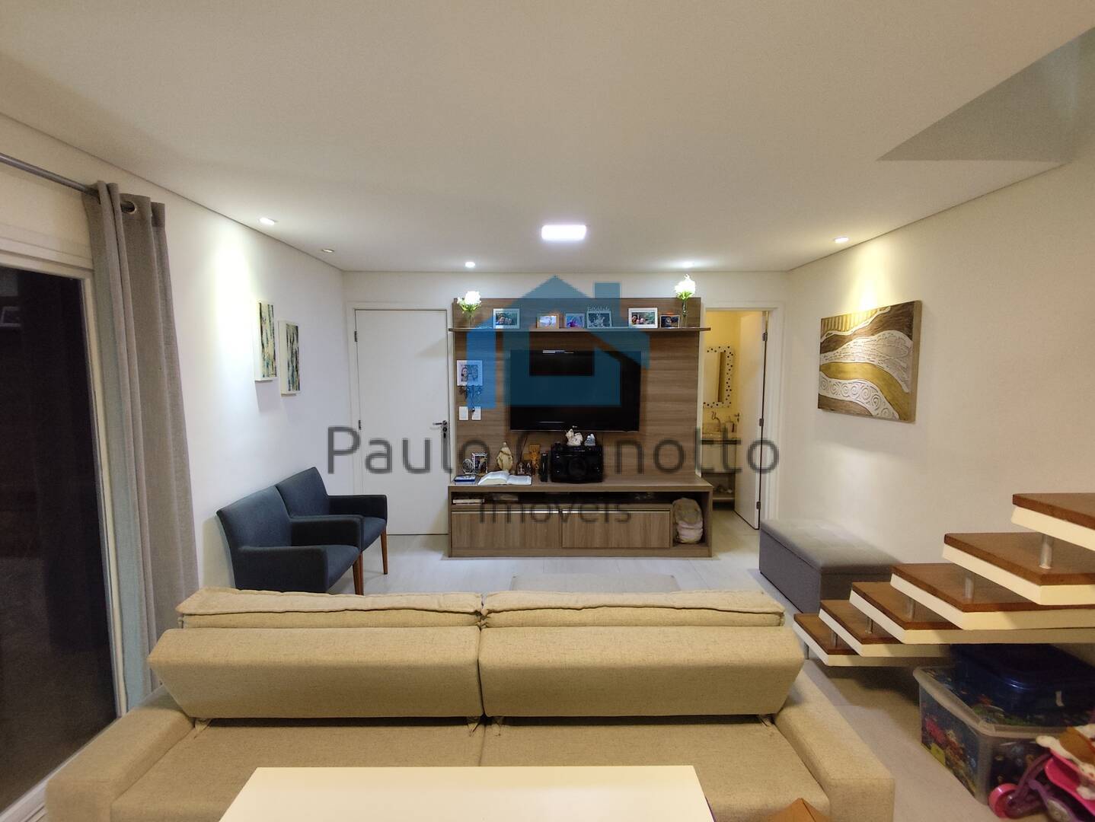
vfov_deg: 78.2
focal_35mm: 16
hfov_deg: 94.5
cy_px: 411
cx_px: 548
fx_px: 506
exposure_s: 1/40
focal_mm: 1.65
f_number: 2.2
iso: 320
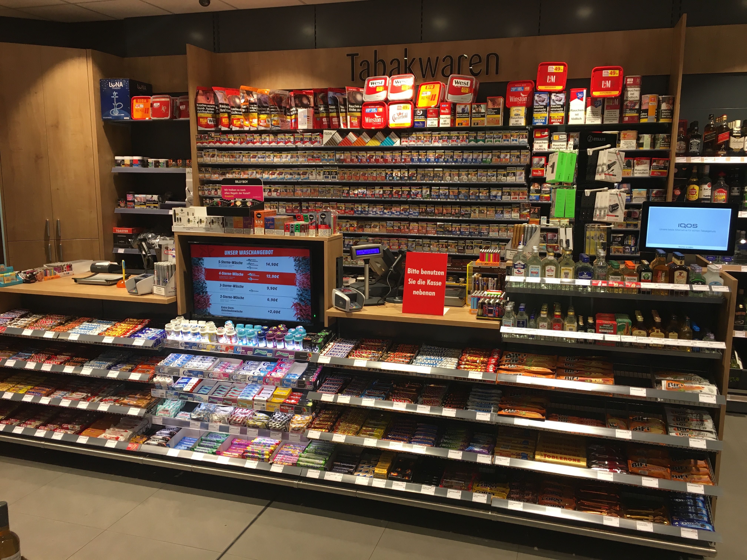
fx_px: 626
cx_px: 374
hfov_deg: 61.7
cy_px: 280
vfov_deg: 48.2
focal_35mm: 29
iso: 32
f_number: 2.2
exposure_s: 1/33
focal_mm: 4.15
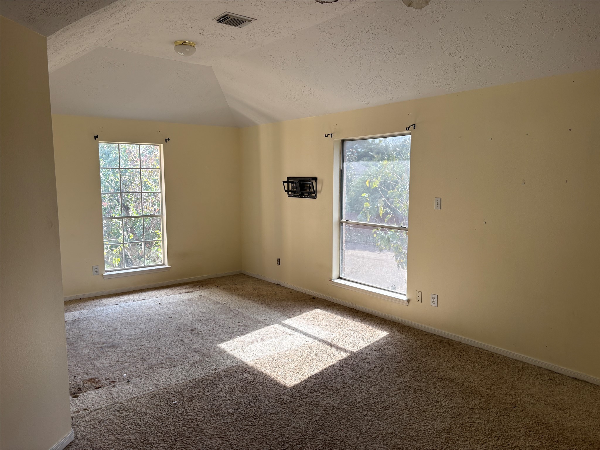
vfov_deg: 53.1
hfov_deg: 67.3
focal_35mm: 26
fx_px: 451
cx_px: 300
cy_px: 225
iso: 32
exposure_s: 1/153
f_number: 1.6
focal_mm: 5.96
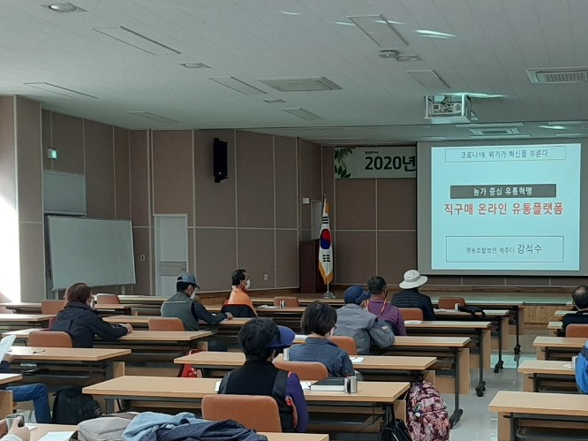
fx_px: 849
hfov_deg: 37.3
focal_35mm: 50
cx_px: 441
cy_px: 295
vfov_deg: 28.9
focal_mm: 3.93
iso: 64
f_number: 1.7
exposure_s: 1/60.2
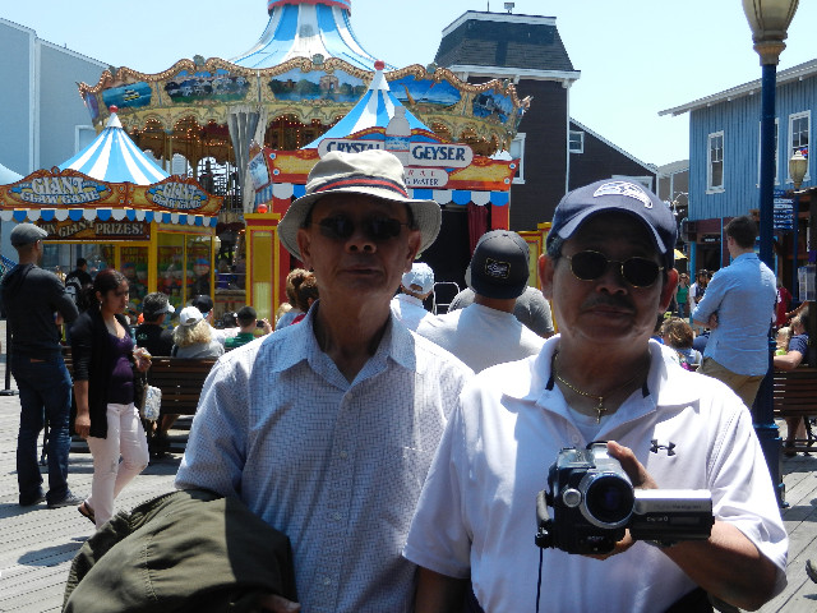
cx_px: 408
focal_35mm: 45
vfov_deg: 32.2
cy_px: 306
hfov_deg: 42.1
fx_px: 1062
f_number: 4.2
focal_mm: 8.2
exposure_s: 1/800
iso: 160
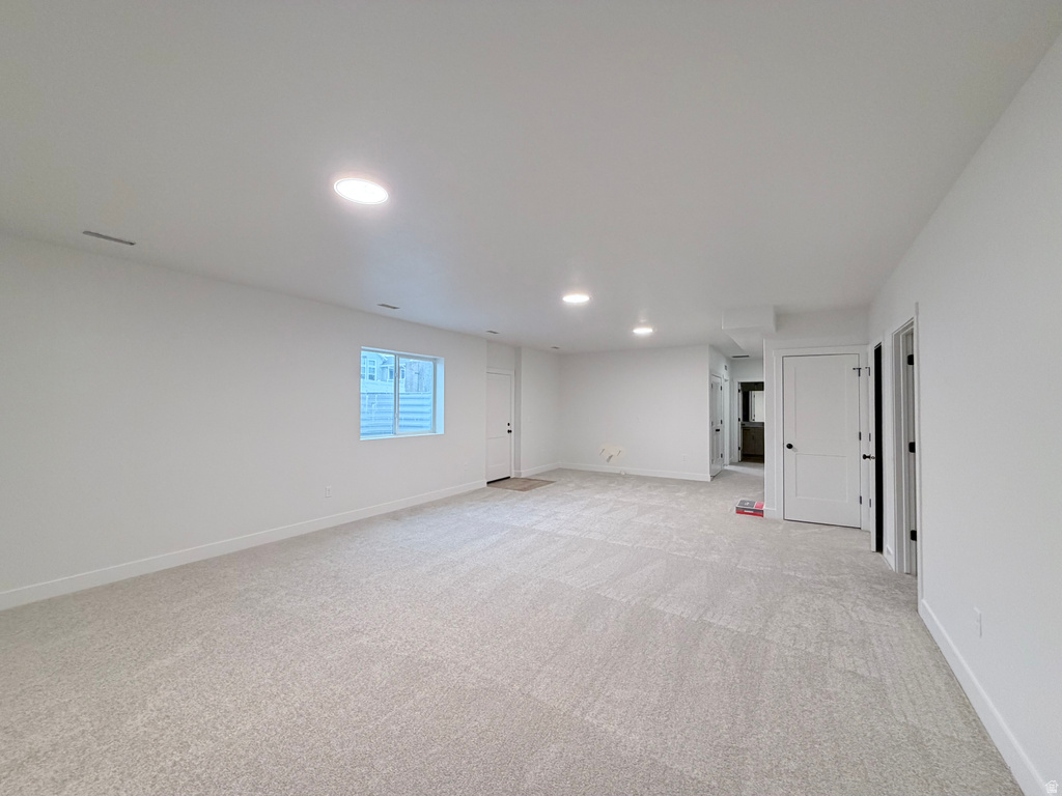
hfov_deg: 102.1
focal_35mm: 14
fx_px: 430
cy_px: 398
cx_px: 531
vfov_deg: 85.7
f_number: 2.2
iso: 320
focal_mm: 2.22
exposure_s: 1/120
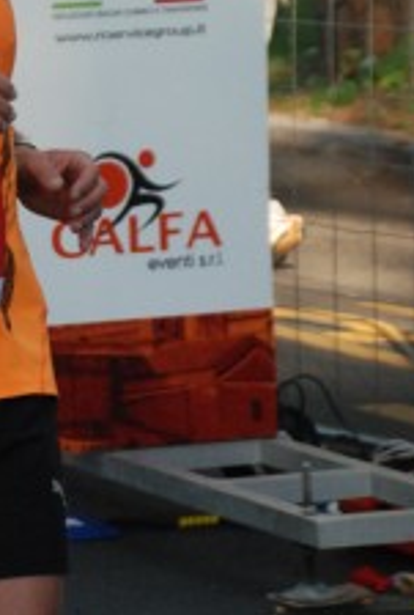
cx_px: -92
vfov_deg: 7.3
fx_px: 4810
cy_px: 154
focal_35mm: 281
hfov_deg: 4.9
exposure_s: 1/400
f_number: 5.6
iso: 1000
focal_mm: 70
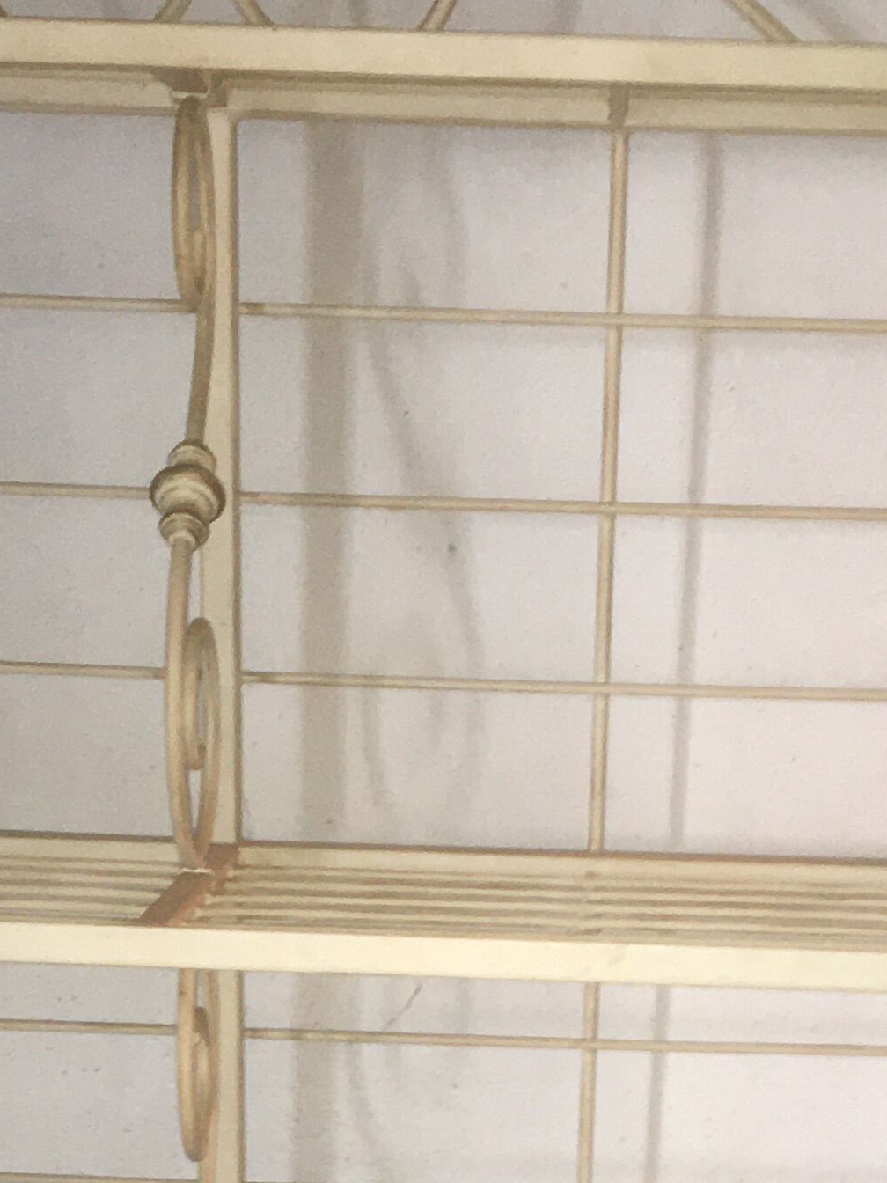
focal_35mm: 87
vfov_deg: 20.8
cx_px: 560
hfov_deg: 16.9
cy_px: 1479
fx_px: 2972
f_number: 2.2
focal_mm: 4.15
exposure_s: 1/17
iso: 100
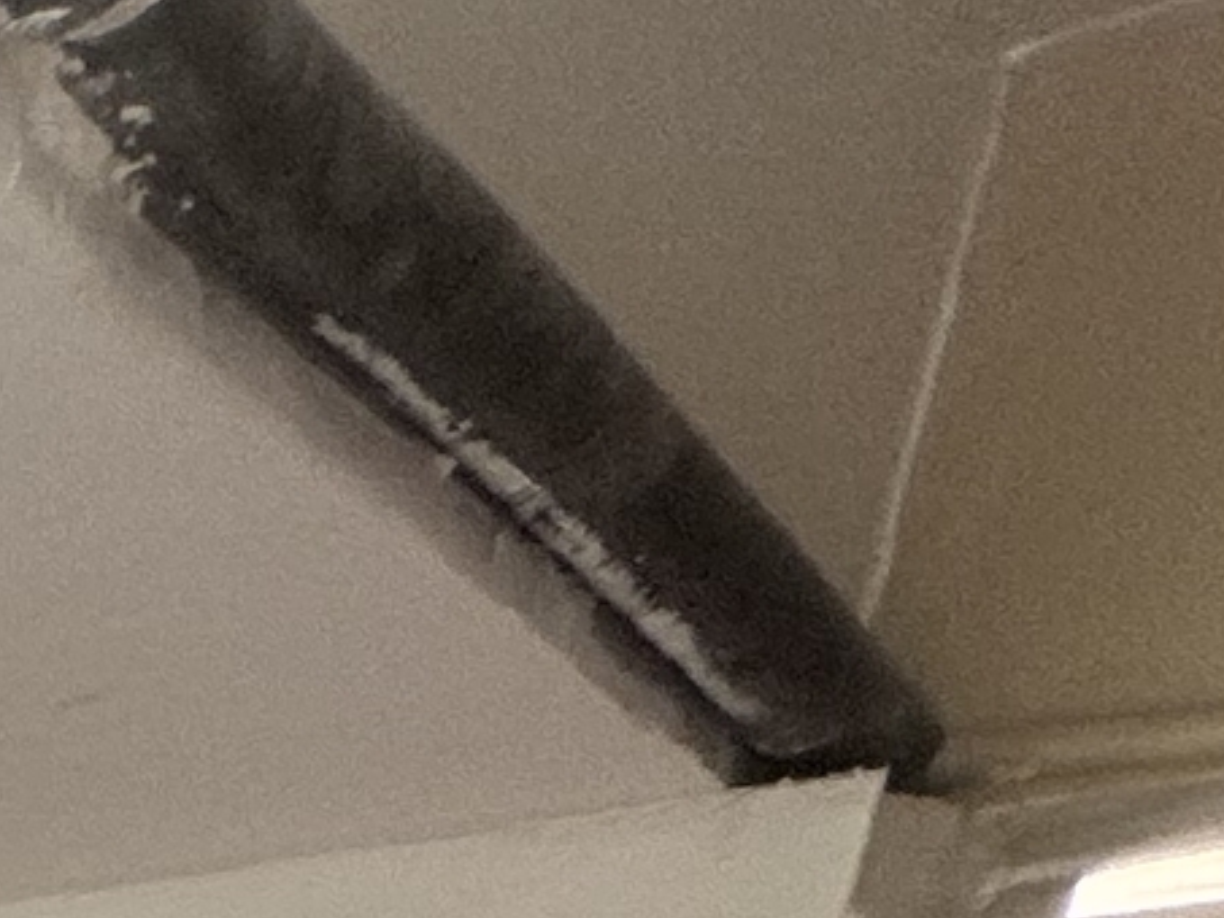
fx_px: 3360
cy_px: 2743
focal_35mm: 95
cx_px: -2602
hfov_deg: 11.0
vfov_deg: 10.7
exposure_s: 1/120
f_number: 2.2
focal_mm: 2.22
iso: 64
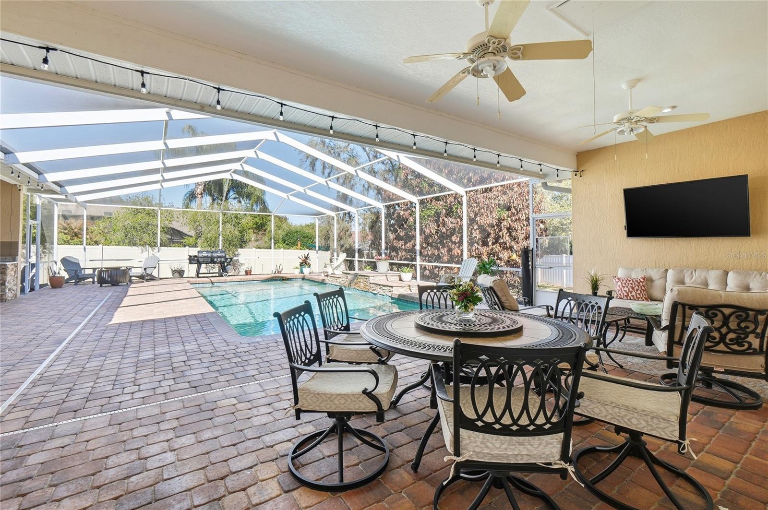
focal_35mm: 15
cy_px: 255
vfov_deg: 77.2
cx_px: 384
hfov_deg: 100.5
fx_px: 320
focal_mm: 10
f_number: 7.1
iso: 100
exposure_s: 1/1250
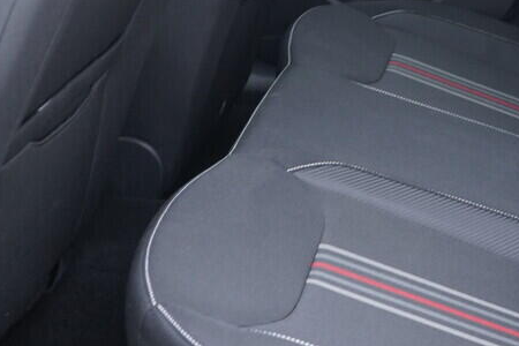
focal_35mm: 82
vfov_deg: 16.3
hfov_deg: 23.7
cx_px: 524
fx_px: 1182
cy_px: -6
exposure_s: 1/40
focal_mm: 24
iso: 640
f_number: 2.8
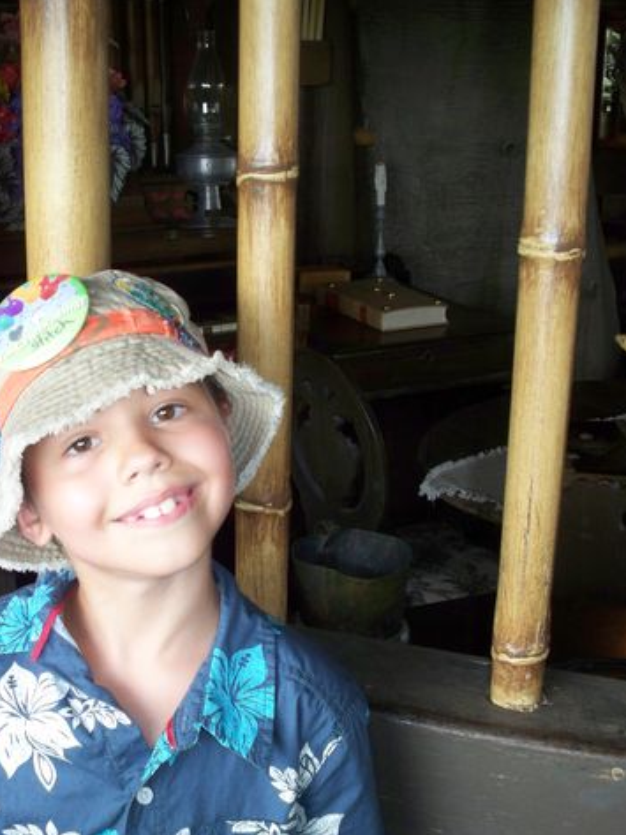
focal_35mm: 50
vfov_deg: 38.2
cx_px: 215
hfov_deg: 28.9
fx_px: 1207
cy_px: 418
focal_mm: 7.9
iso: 200
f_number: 3.4
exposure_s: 1/60
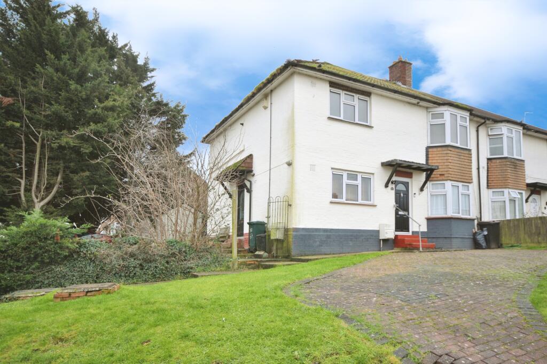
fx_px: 364
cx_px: 274
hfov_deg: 73.8
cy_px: 182
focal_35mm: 24
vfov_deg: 53.1
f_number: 6.3
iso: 200
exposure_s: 1/160
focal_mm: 16
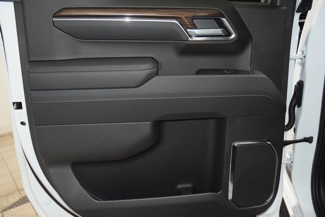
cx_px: 162
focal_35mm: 36
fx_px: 325
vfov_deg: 36.9
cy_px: 108
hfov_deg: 53.1
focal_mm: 24
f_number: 3.8
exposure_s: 1/125
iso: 2500
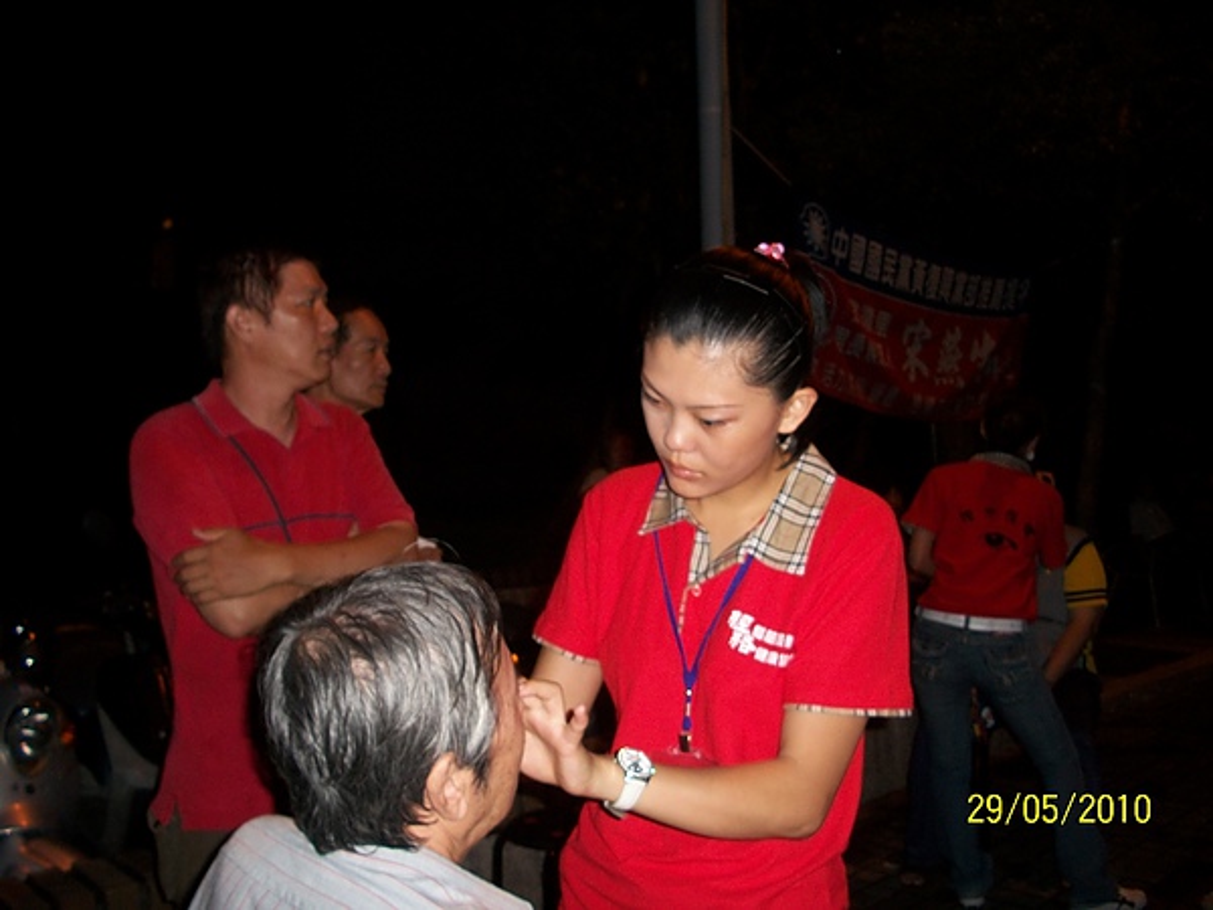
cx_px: 606
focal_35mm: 35
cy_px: 455
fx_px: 1226
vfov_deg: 40.7
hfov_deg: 52.6
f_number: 3.1
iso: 160
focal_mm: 6.3
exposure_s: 1/60
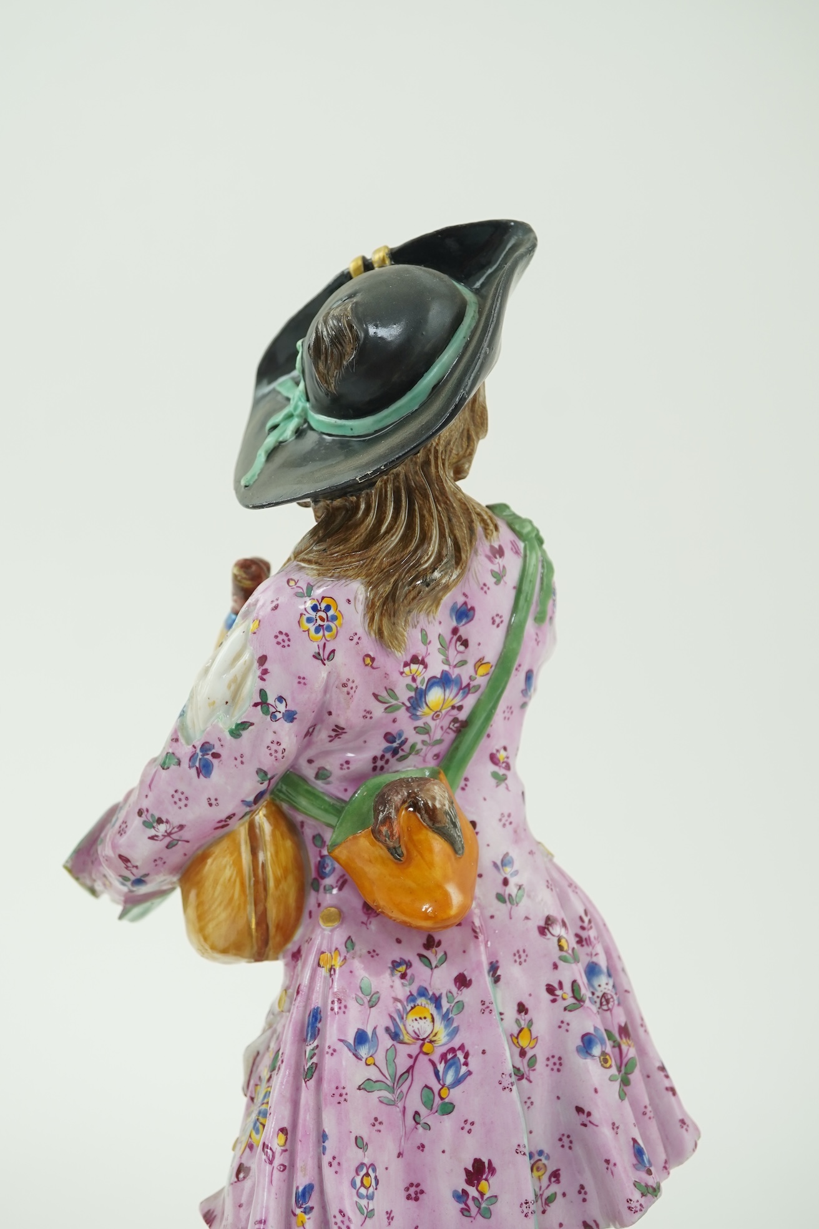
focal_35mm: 45
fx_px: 1536
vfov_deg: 43.6
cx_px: 410
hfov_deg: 29.9
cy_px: 614
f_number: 9
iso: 500
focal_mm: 30
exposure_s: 1/50
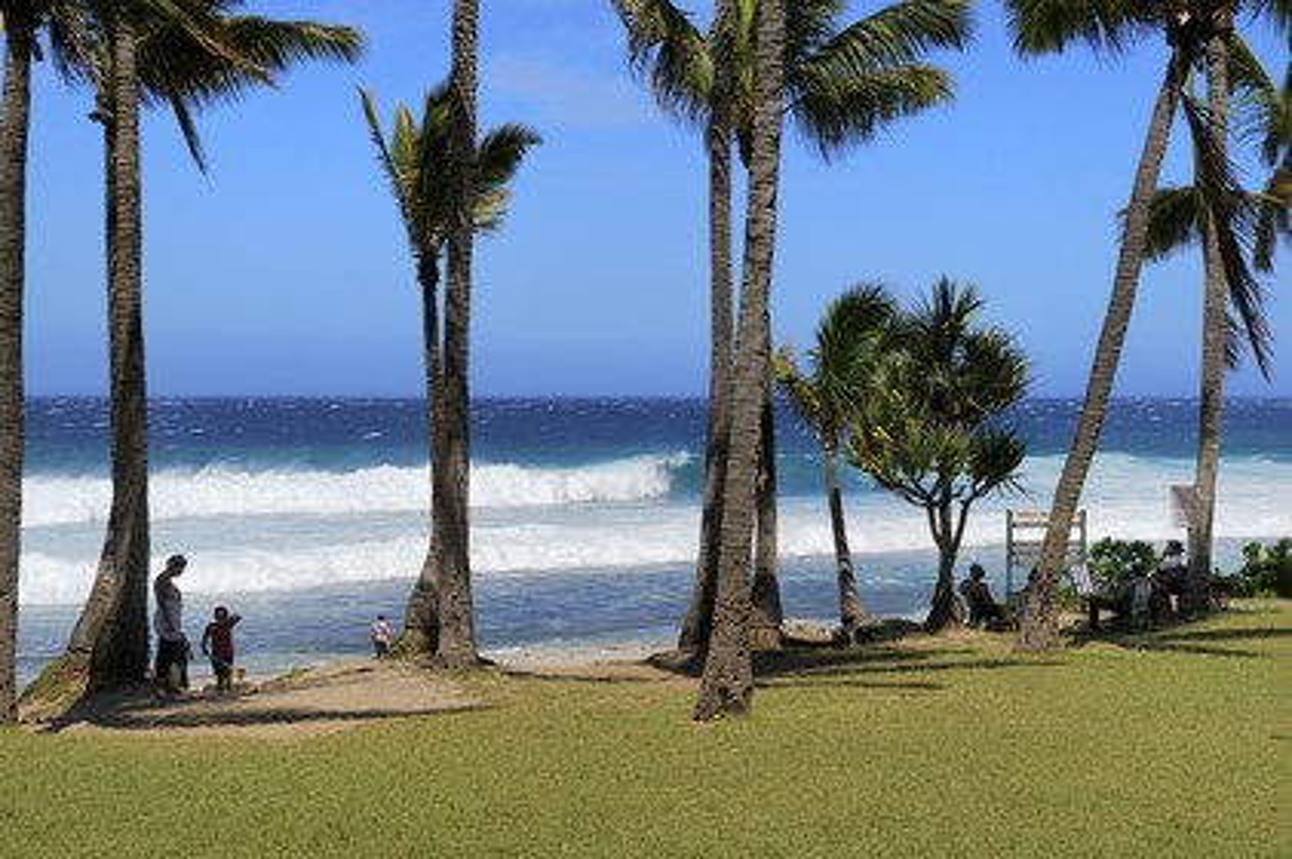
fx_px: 2152
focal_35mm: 60
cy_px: 430
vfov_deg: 22.6
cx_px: 646
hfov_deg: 33.4
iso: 200
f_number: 16
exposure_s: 1/320
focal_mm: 60
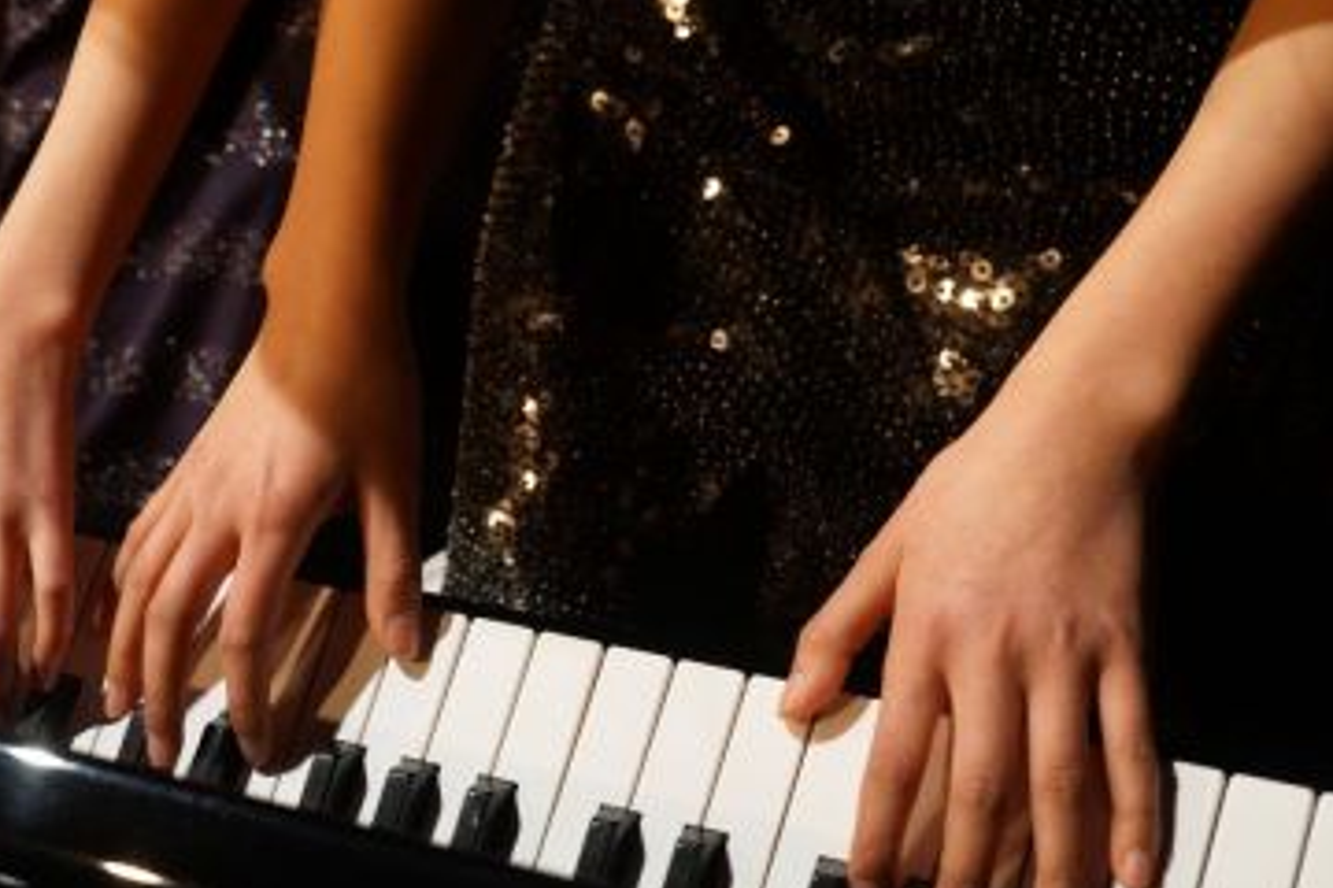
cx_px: 185
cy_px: 649
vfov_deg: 19.9
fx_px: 2518
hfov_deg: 28.7
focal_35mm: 68
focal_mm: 35
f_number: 4
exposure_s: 1/60
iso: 800
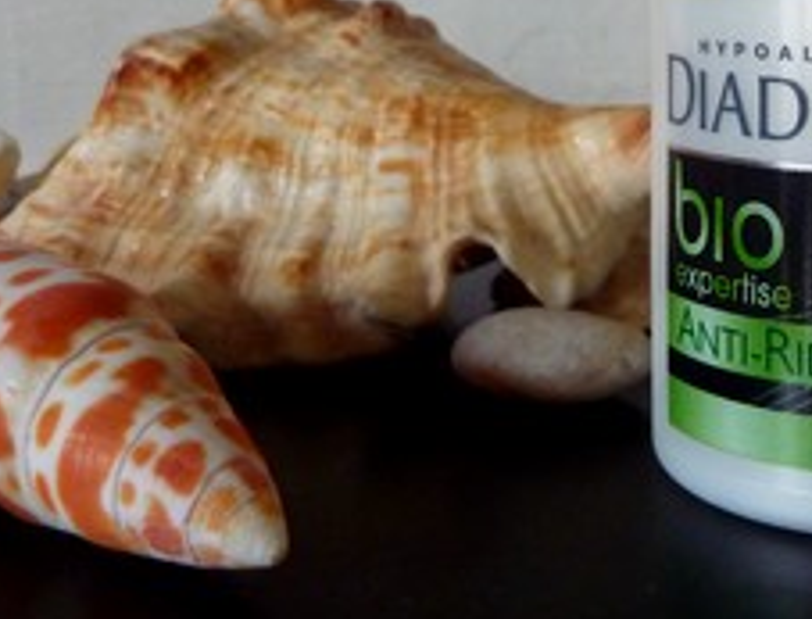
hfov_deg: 31.2
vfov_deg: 25.2
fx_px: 1298
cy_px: -39
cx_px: 873
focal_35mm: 55
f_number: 3.3
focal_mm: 4.1
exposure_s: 1/30
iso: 250
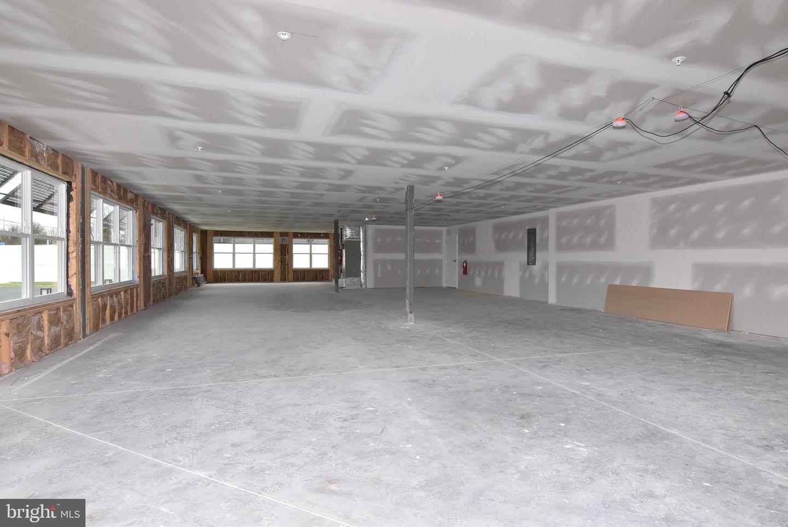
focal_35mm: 18
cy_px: 264
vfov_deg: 67.5
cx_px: 394
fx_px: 394
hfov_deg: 90.0
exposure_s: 1/200
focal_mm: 12
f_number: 10
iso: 800
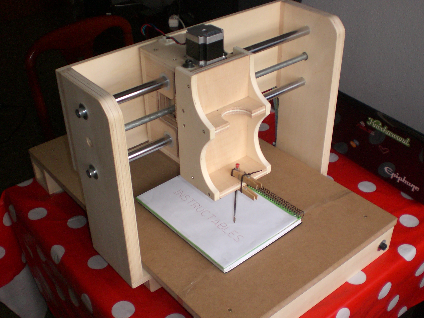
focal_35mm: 44
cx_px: 224
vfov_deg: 32.8
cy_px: 179
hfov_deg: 42.9
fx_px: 539
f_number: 3.1
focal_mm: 6.3
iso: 200
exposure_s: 1/125
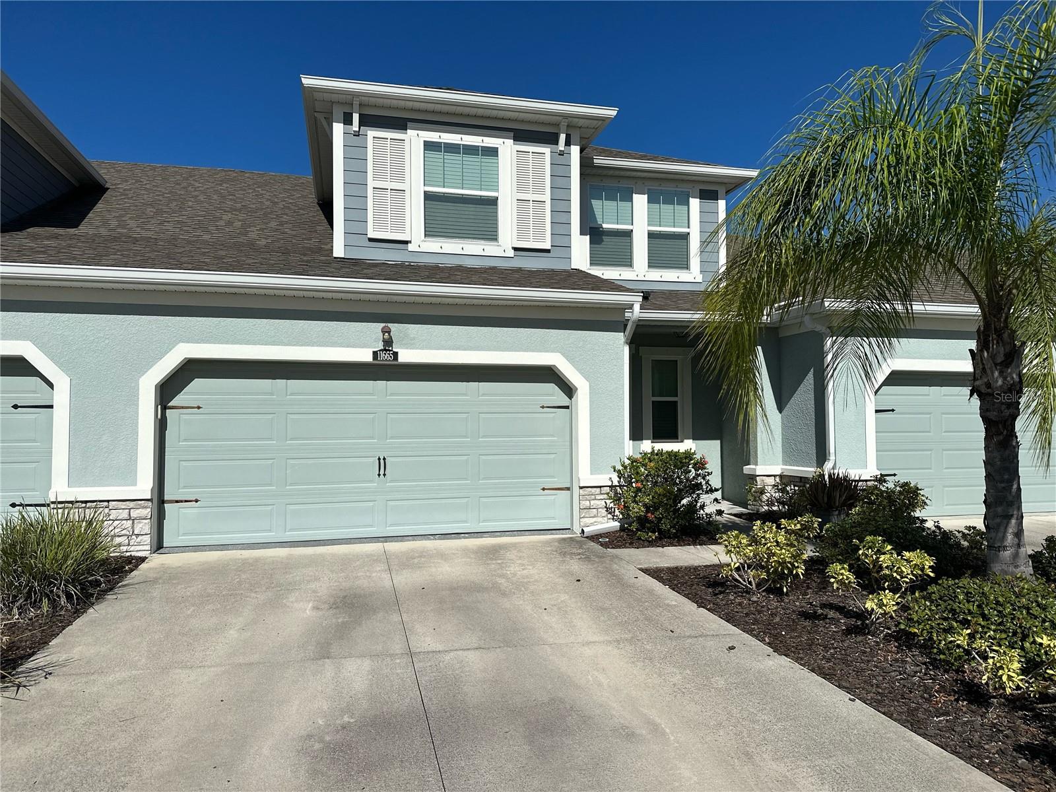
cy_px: 396
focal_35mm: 24
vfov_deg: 56.8
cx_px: 528
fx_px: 732
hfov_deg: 71.6
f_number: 1.78
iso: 80
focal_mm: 6.86
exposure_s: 1/13699
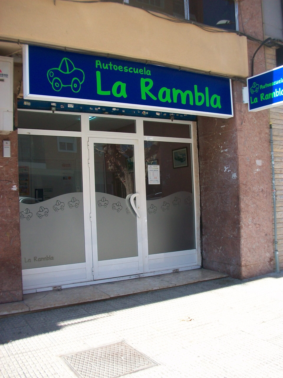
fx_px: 371
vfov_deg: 54.0
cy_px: 189
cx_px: 142
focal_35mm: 34
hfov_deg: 41.8
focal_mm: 5.7
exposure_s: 1/320
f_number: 2.8
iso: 80
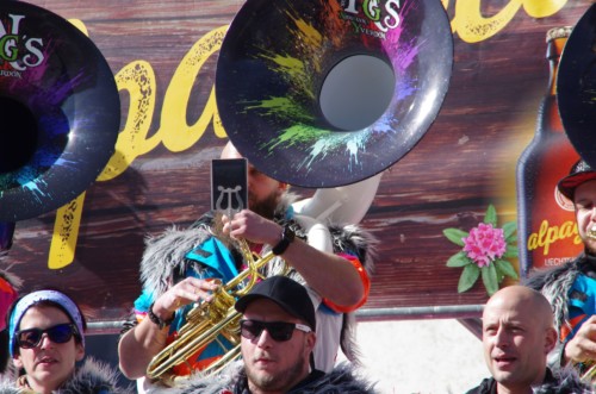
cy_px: 197
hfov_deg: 6.9
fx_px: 4956
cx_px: 298
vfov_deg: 4.6
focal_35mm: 300
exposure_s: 1/250
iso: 200
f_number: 10
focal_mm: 200
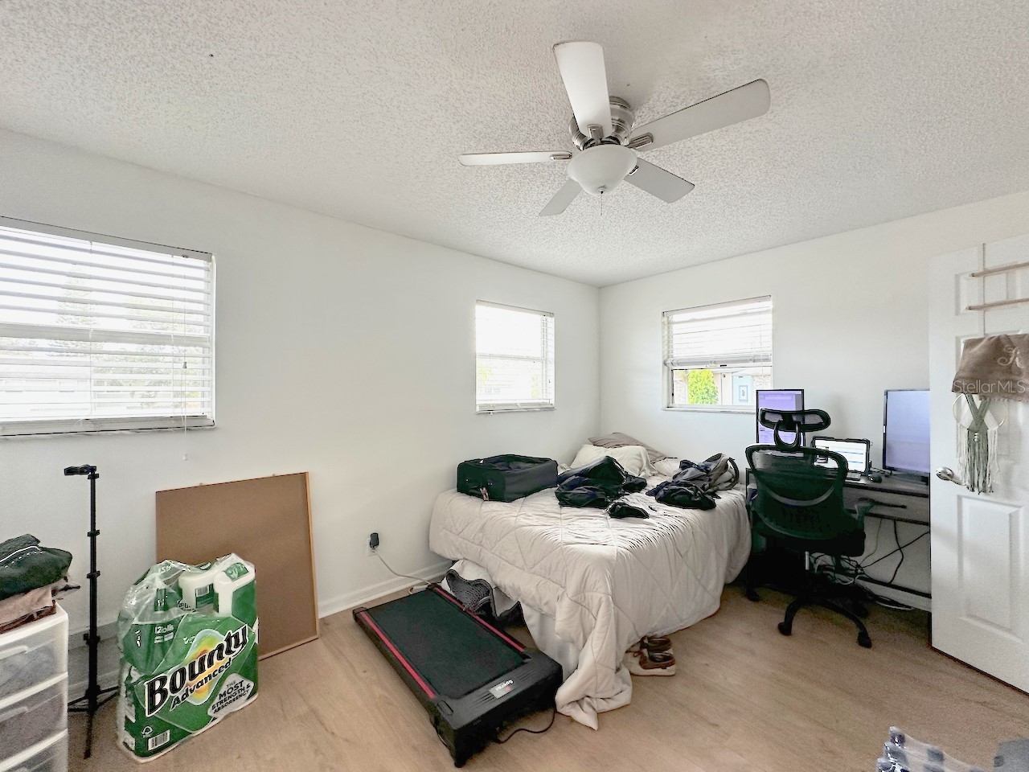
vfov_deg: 85.7
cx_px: 514
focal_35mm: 14
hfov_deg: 102.1
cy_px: 386
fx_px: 416
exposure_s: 1/99
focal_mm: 2.22
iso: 200
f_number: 2.2
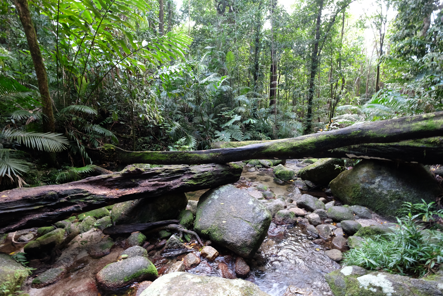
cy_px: 148
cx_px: 222
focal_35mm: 15
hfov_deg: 100.4
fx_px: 185
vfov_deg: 77.3
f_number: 4
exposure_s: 1/26
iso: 800
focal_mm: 10
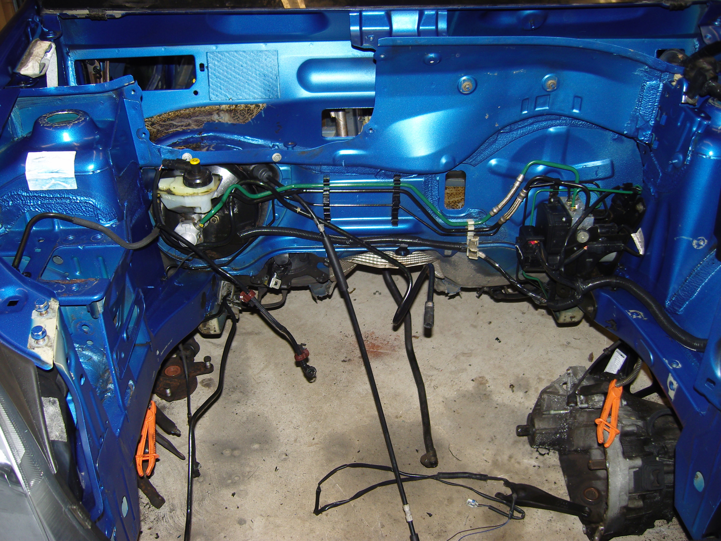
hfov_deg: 54.0
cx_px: 360
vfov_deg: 41.8
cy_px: 270
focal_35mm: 34
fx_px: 708
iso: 100
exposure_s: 1/40
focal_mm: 7.3
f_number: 2.8
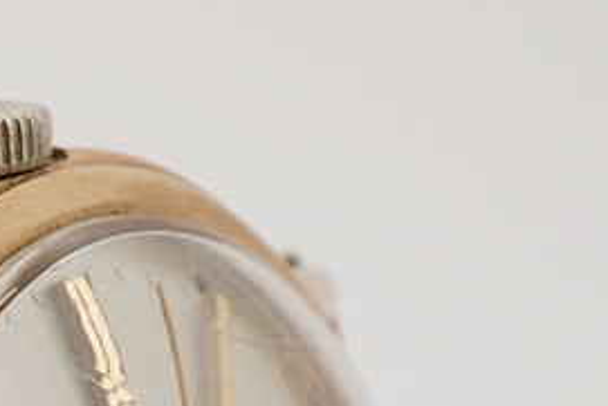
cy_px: 902
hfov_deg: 7.6
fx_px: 4410
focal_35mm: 261
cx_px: -547
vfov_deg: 5.1
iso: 160
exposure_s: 1/160
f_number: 22
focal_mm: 30
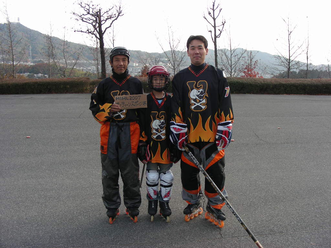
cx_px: 166
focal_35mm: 38
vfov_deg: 37.7
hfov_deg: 49.0
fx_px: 363
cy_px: 124
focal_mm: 6.3
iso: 50
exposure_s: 1/175
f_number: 4
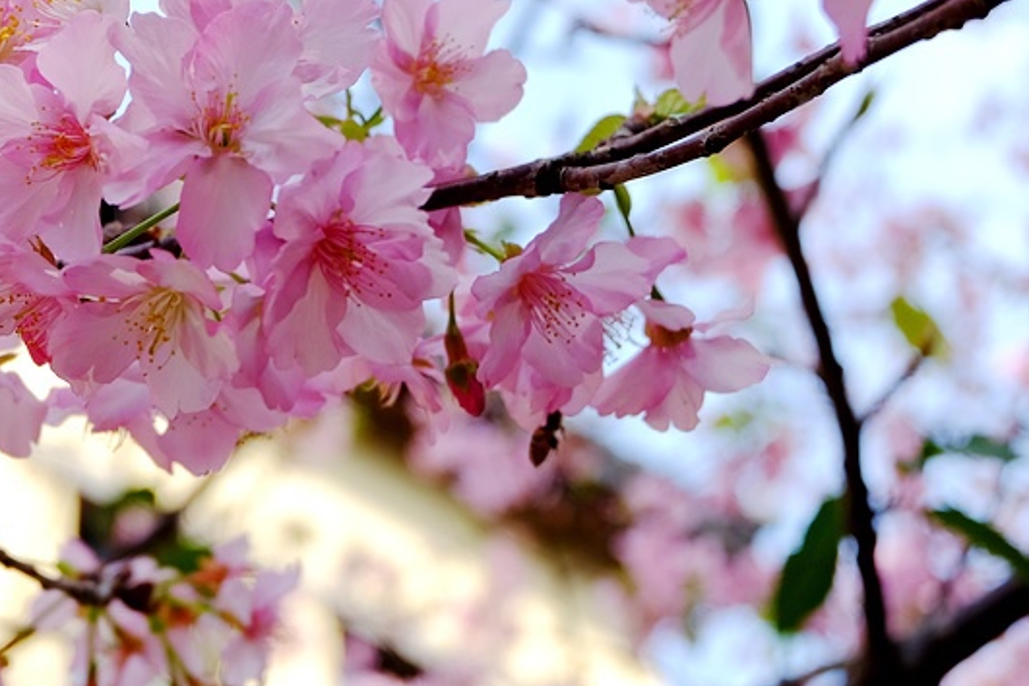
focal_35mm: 81
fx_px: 2315
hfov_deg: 24.1
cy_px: 131
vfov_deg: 16.7
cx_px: 45
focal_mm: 28.2
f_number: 4.5
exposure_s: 1/420
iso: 200
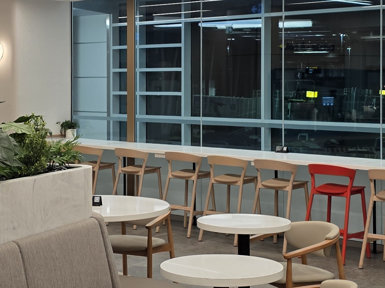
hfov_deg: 23.5
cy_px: 98
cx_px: 150
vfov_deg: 17.7
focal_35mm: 83
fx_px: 923
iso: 100
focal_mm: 6.25
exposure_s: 1/120
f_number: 1.7
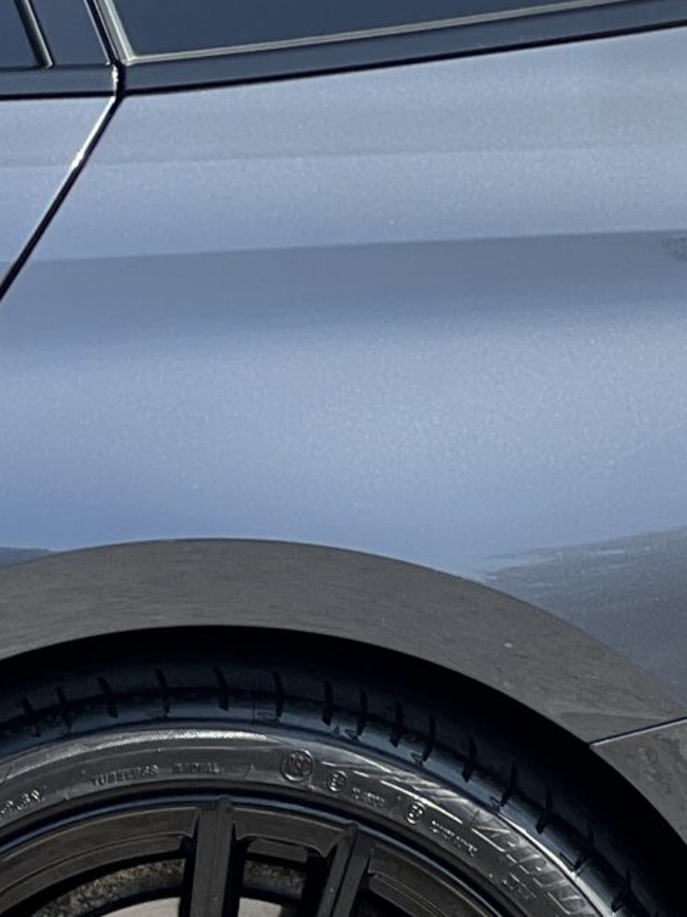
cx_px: 359
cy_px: 454
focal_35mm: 308
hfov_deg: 4.8
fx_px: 8150
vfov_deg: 6.4
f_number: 2.8
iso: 25
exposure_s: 1/200
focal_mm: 9
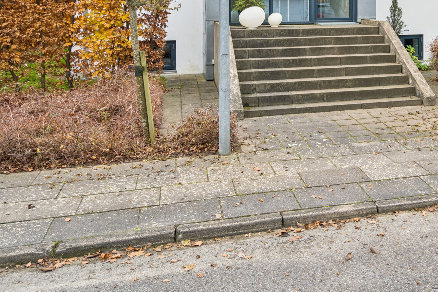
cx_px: 401
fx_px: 560
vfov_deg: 27.4
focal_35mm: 46
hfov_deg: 39.4
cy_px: -8
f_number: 5
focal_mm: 21
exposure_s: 1/160
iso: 250
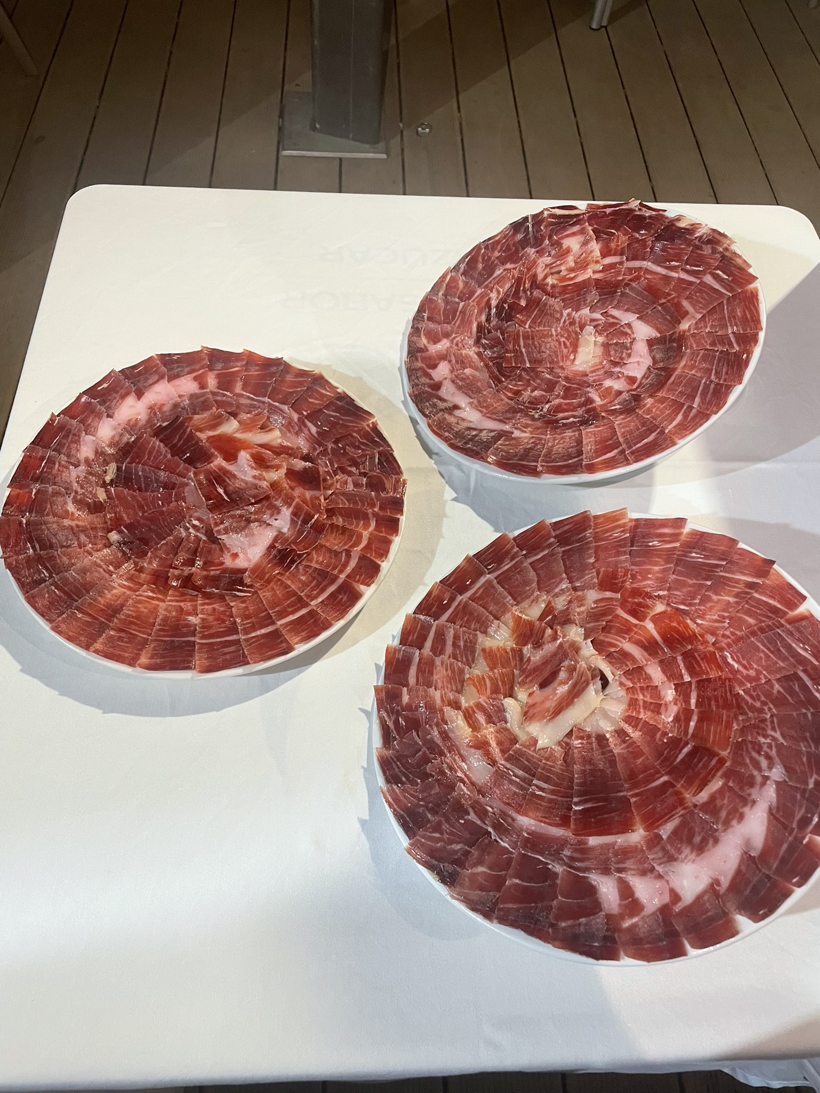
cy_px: 546
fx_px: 821
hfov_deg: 53.1
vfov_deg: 67.3
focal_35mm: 26
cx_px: 410
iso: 125
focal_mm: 4.2
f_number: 1.6
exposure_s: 1/50
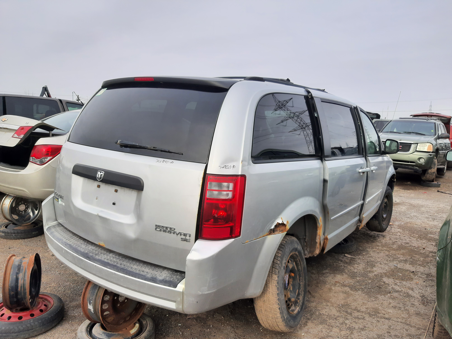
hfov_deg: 67.3
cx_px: 226
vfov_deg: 53.1
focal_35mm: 26
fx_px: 339
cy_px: 170
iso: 40
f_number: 1.7
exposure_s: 1/799
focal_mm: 3.92
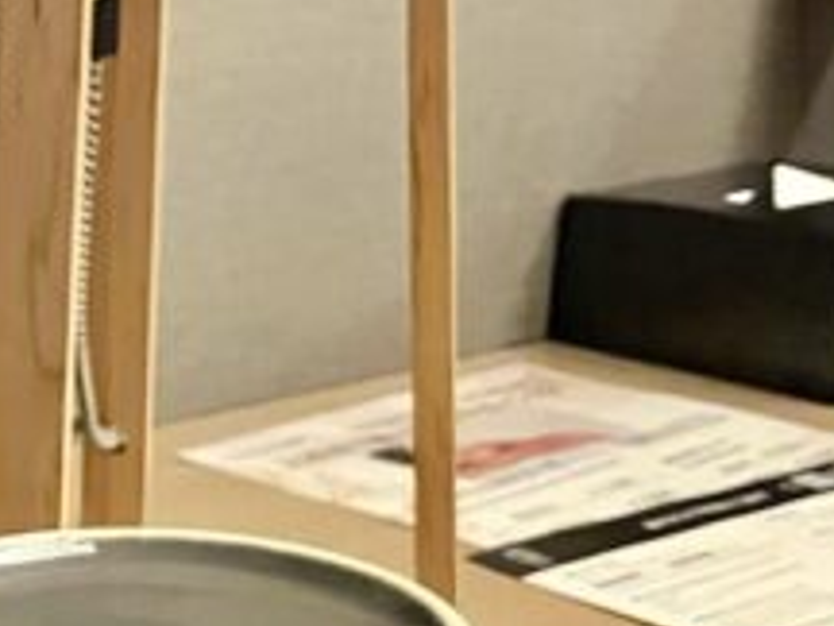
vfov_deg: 15.5
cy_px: 441
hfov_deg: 19.4
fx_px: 2289
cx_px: -168
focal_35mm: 95
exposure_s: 1/50
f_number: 1.8
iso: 200
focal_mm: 3.99
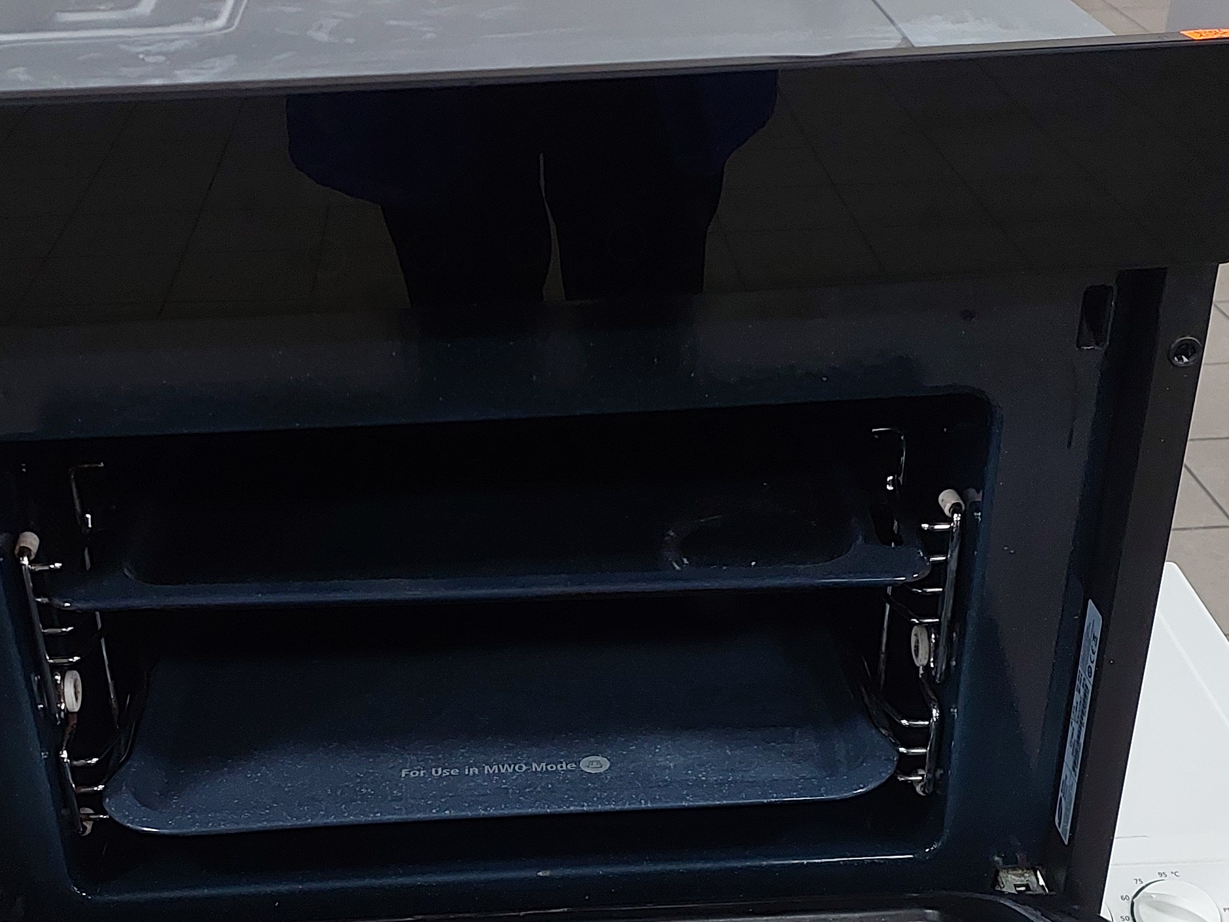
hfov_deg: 38.8
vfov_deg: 29.1
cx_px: 498
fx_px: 1739
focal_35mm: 49
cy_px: 714
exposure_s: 1/50
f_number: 1.8
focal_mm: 5.06
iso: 400
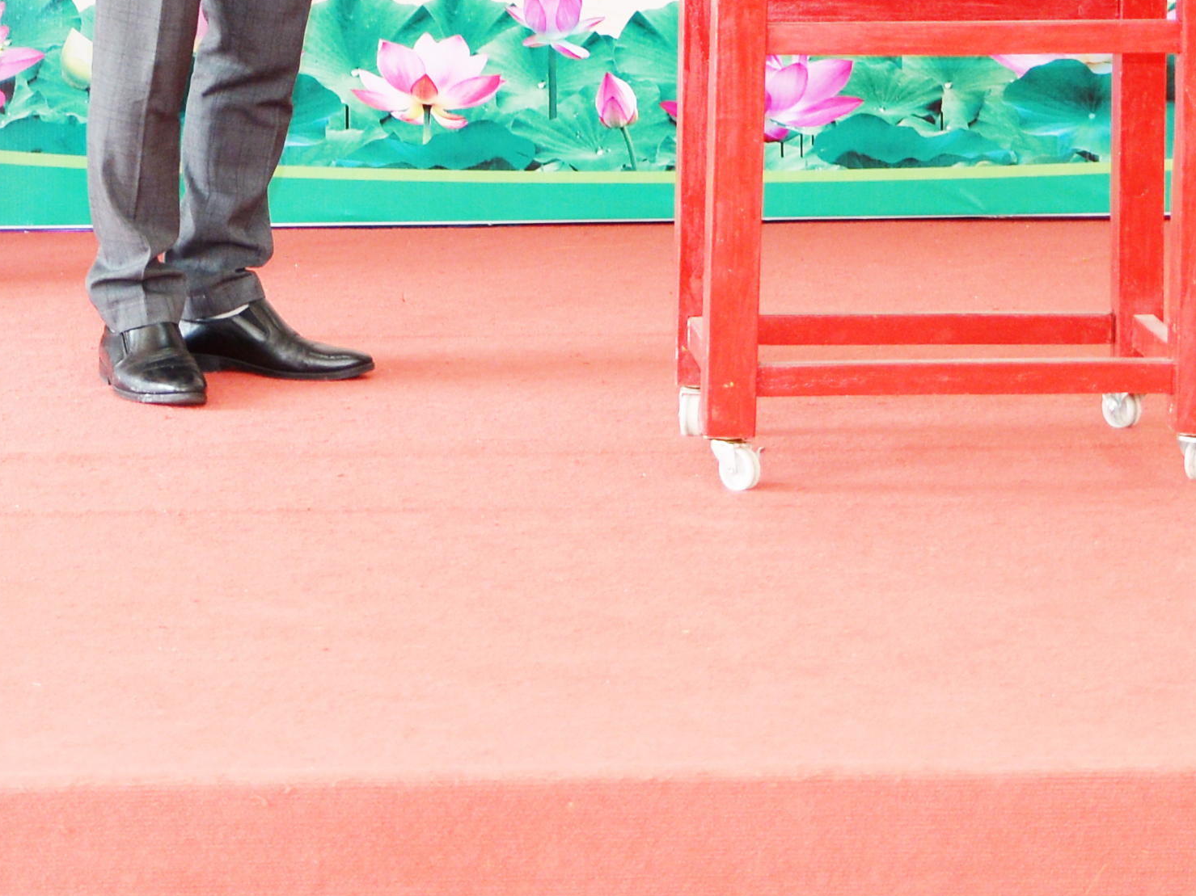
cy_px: -594
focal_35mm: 180
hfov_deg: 11.0
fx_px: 6219
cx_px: 352
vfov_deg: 8.0
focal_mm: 46
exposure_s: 1/100
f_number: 4
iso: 400
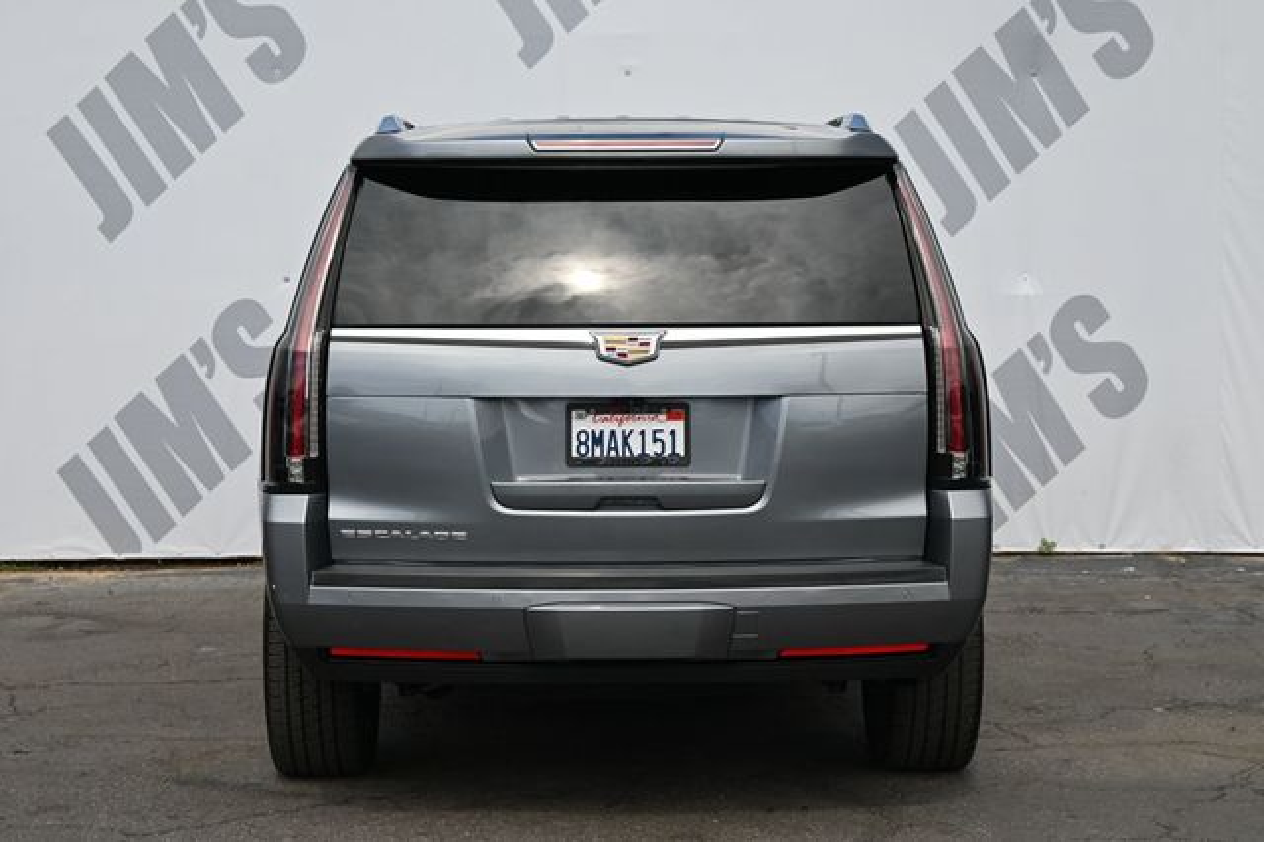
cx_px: 632
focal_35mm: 69
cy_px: 421
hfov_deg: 29.3
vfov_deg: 19.7
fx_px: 2421
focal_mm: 46
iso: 160
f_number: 6
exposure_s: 1/250
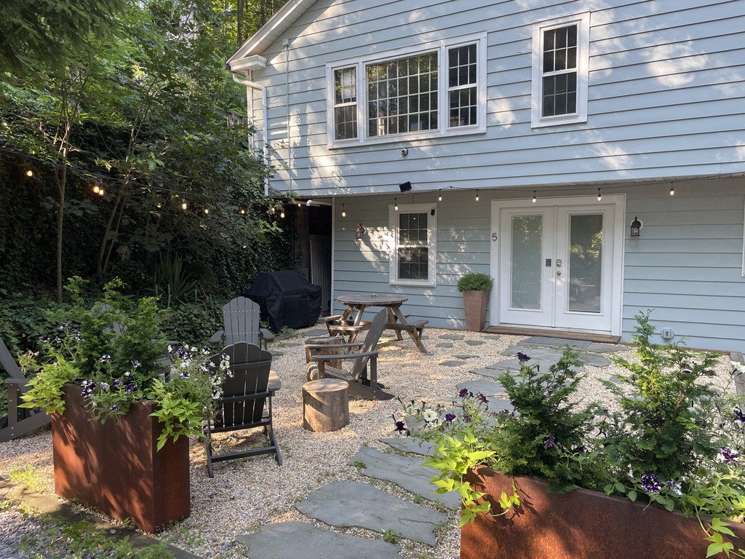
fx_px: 560
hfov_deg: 67.3
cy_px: 280
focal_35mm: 26
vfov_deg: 53.1
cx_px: 372
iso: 40
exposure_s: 1/120
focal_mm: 4.2
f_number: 1.6
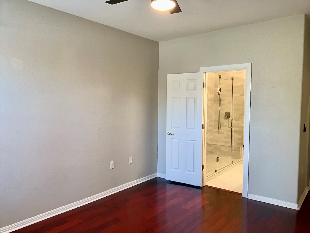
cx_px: 155
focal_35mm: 27
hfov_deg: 65.3
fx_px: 242
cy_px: 116
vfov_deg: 51.4
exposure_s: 1/60
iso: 100
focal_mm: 3
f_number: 1.8
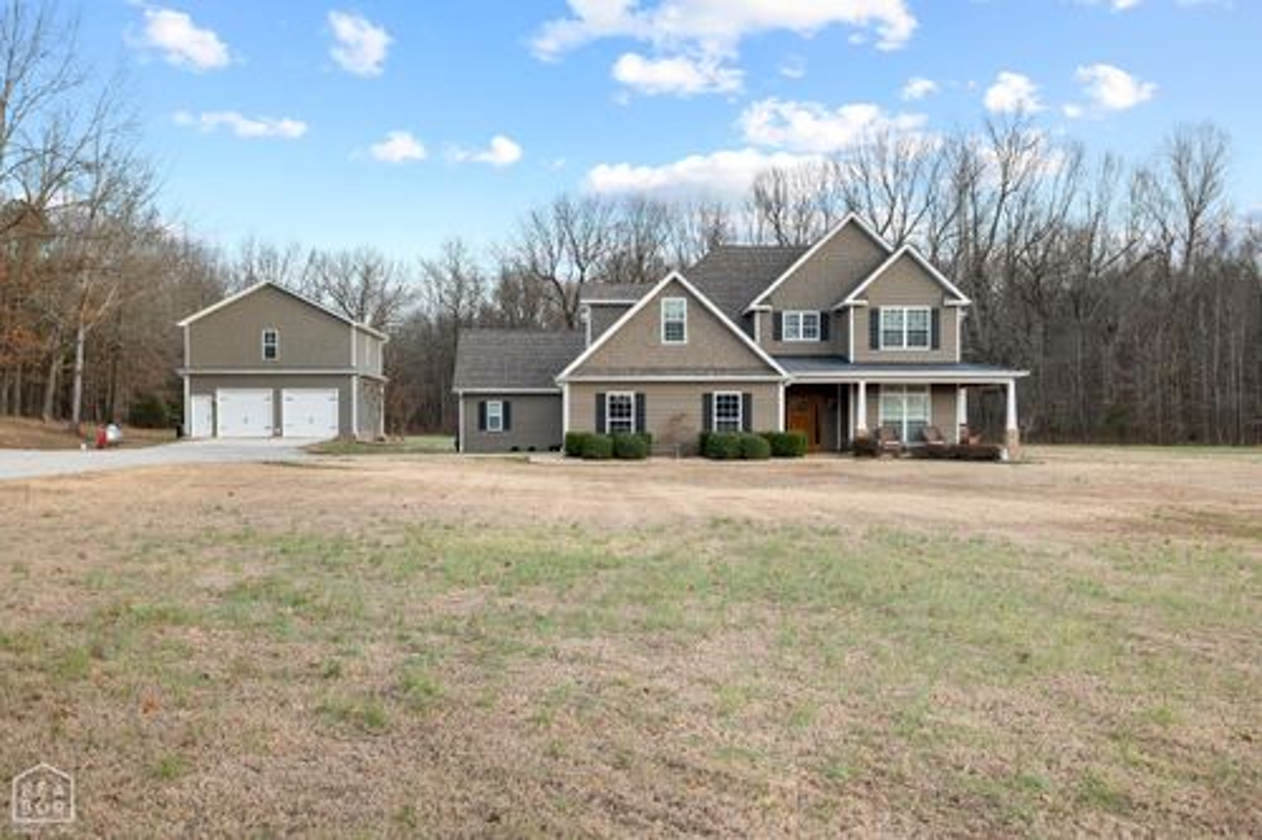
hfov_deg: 54.5
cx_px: 631
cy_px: 420
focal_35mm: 35
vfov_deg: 37.8
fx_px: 1226
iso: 200
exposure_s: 1/60
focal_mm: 35
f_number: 6.3
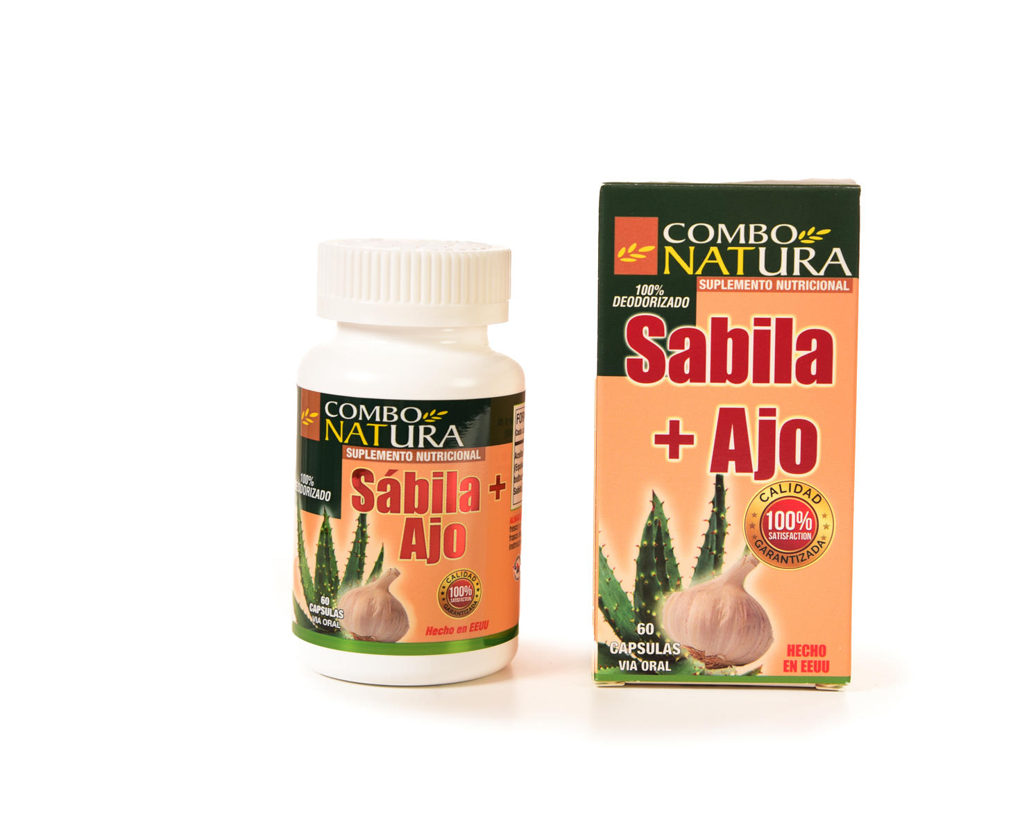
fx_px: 2406
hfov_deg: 24.1
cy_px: 383
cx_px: 610
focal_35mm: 79
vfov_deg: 19.4
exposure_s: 1/125
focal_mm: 65
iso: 200
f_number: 6.3
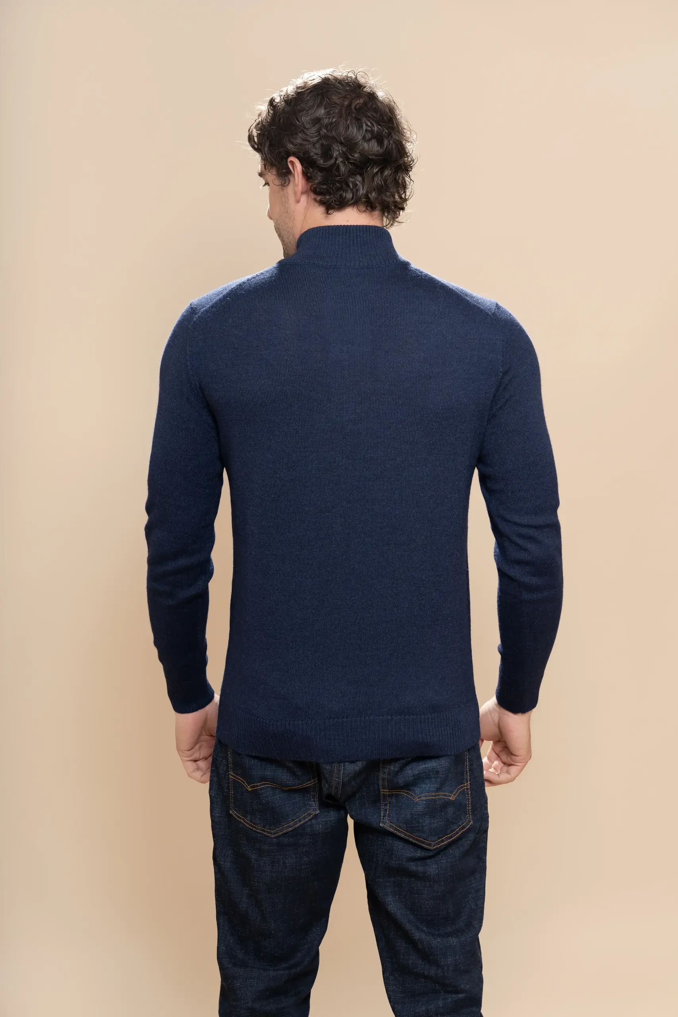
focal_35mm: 70
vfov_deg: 28.8
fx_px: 1977
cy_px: 508
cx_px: 339
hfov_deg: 19.5
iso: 100
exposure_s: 1/250
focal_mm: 70
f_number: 6.3
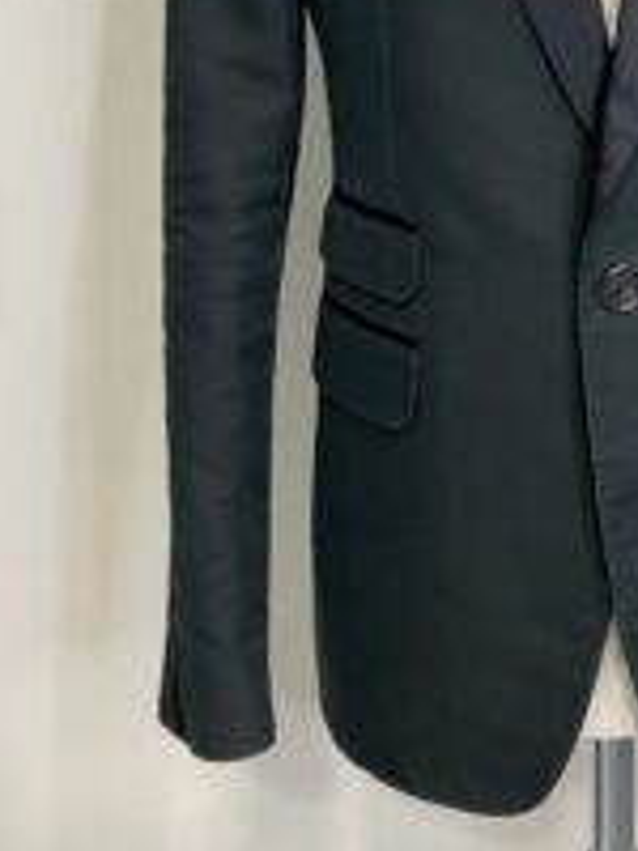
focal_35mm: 56
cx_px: 595
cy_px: 43
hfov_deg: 25.2
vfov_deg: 32.2
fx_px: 1376
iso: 160
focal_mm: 3.99
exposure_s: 1/50
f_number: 1.8
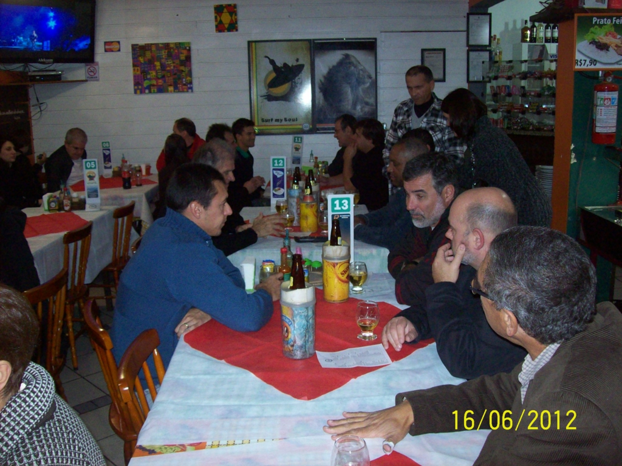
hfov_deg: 51.4
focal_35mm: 36
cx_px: 311
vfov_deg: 39.7
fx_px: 647
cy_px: 233
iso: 200
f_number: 2.7
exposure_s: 1/64
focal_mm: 6
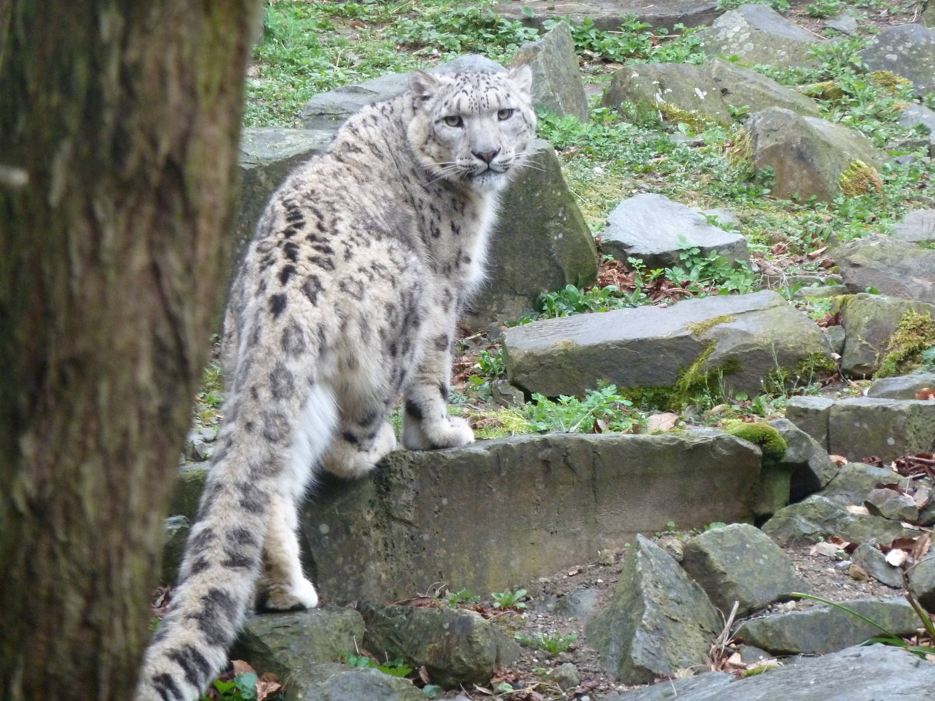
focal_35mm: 242
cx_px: 468
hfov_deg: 8.2
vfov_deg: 6.1
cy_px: 350
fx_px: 6537
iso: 400
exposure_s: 1/60
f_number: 4.7
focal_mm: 39.7
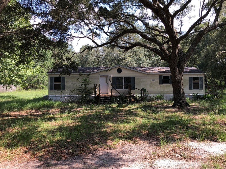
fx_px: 209
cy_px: 83
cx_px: 126
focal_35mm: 32
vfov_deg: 44.2
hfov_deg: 56.7
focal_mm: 3.99
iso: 20
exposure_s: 1/471
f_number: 1.8
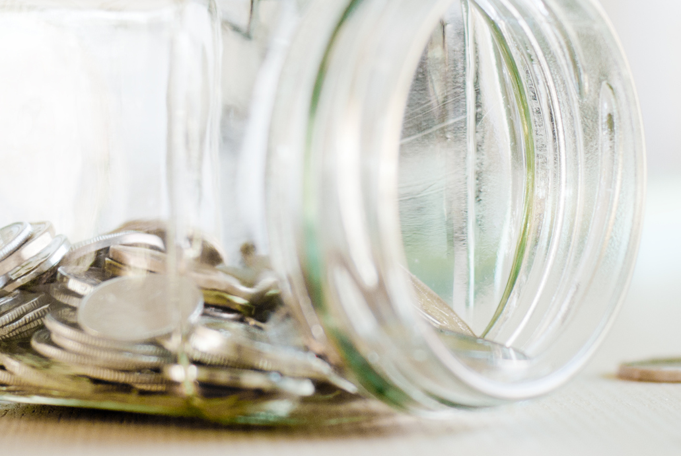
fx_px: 2916
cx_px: 297
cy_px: 42
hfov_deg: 13.3
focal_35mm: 154
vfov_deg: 8.9
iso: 100
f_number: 2.8
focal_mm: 50
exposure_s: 1/30
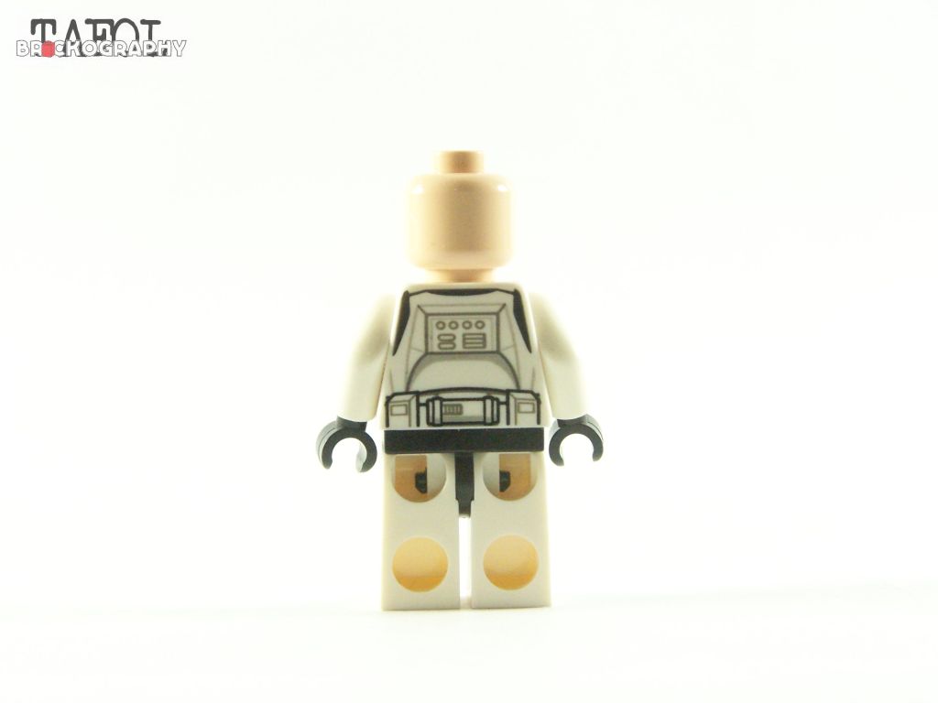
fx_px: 2547
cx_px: 469
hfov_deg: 20.9
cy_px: 352
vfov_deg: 15.7
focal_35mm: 94
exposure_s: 1/60
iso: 400
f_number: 4
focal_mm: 15.6
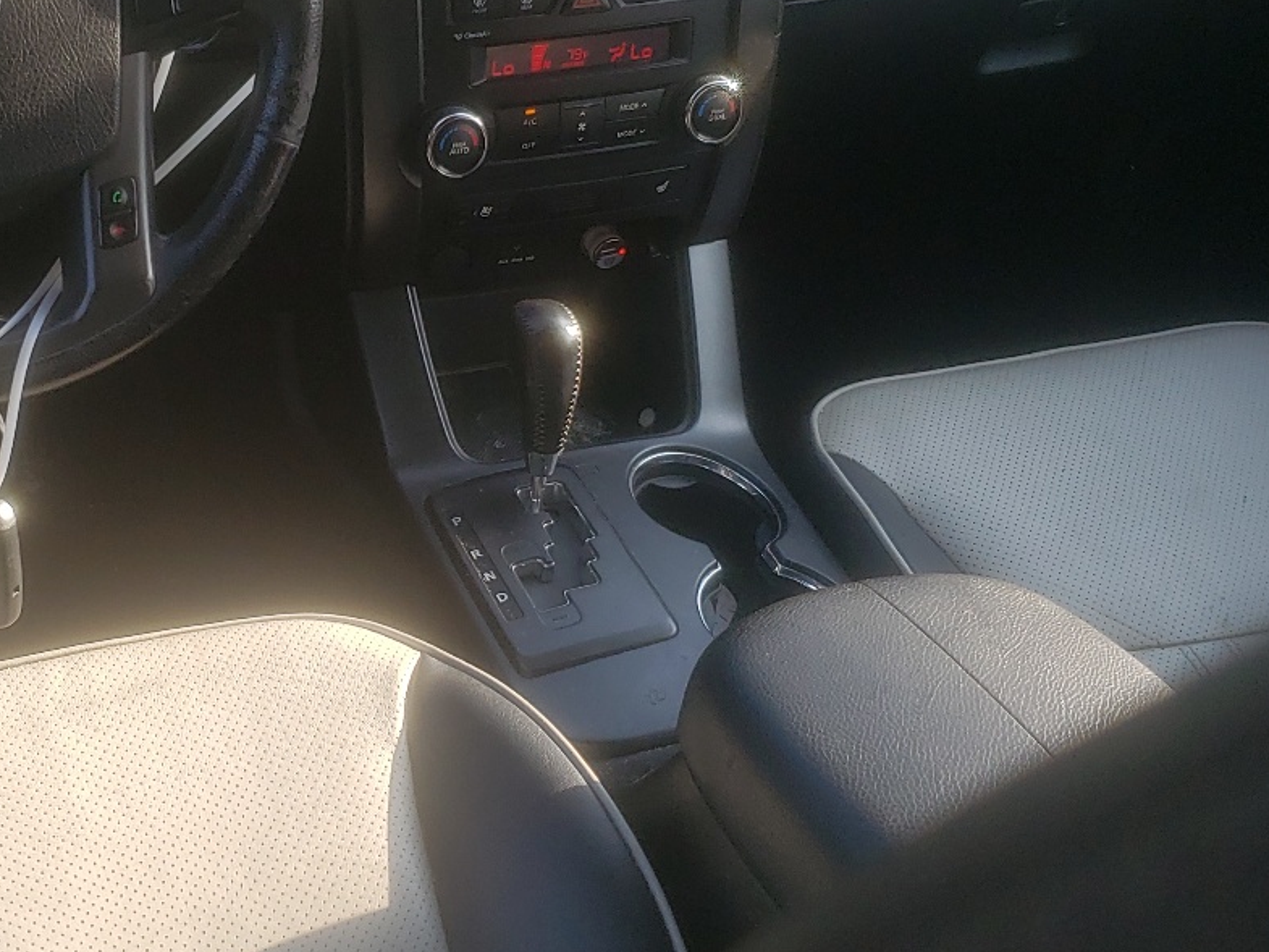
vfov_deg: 27.5
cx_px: 302
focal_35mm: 53
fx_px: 1943
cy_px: 386
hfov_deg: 35.3
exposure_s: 1/435
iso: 50
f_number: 1.5
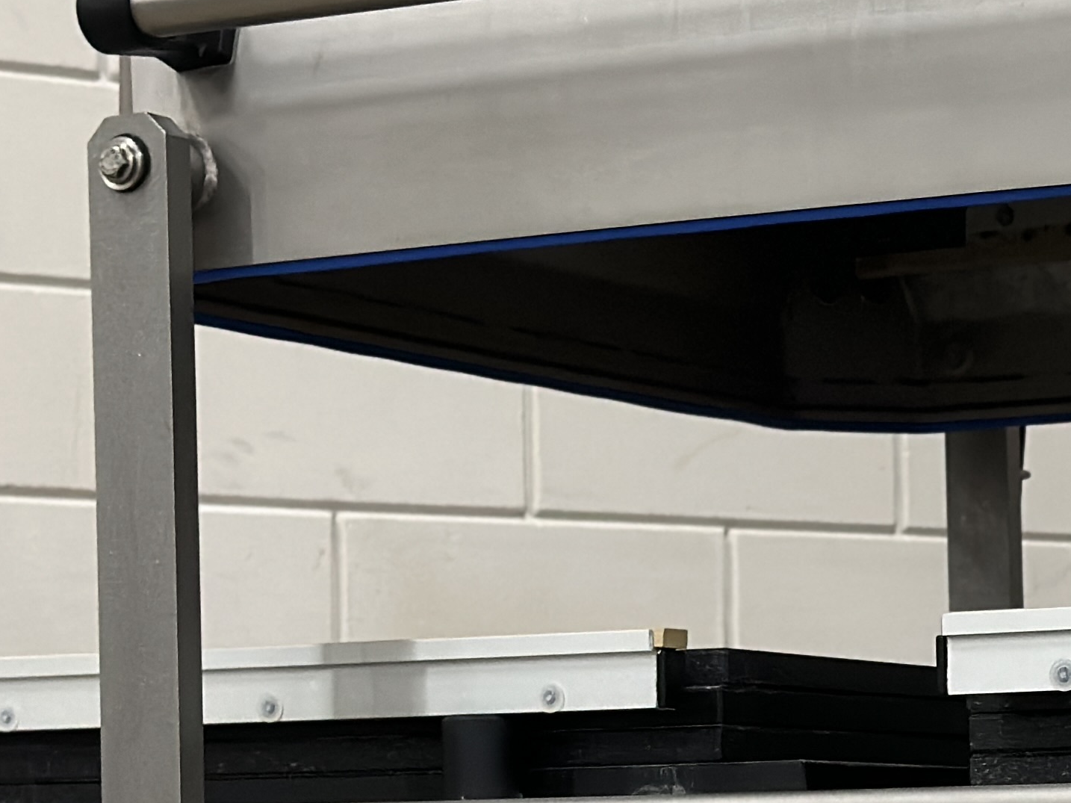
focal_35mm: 135
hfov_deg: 14.4
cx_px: 997
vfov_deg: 10.9
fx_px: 4176
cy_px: 775
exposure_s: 1/50
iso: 320
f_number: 1.78
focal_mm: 6.86
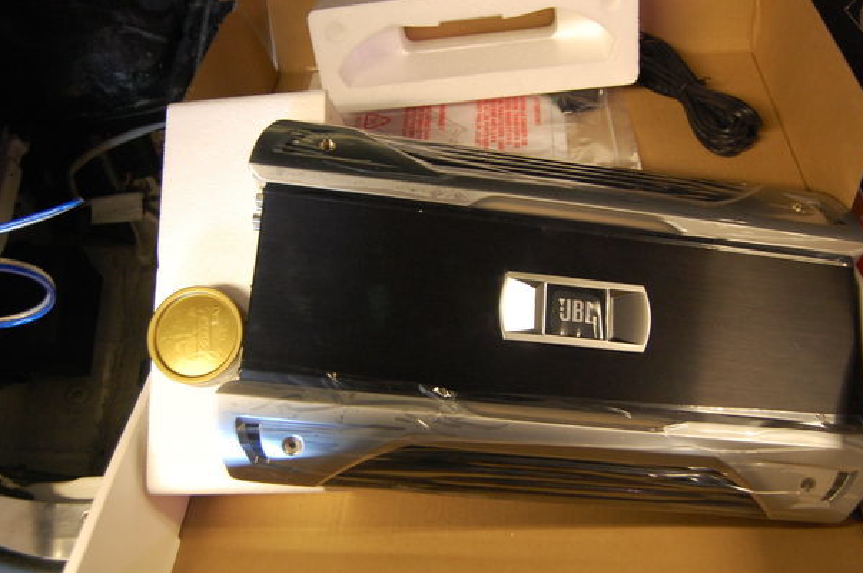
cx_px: 437
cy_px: 298
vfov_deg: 37.7
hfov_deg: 54.5
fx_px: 838
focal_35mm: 35
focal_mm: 22
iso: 1100
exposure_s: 1/8
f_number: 3.8
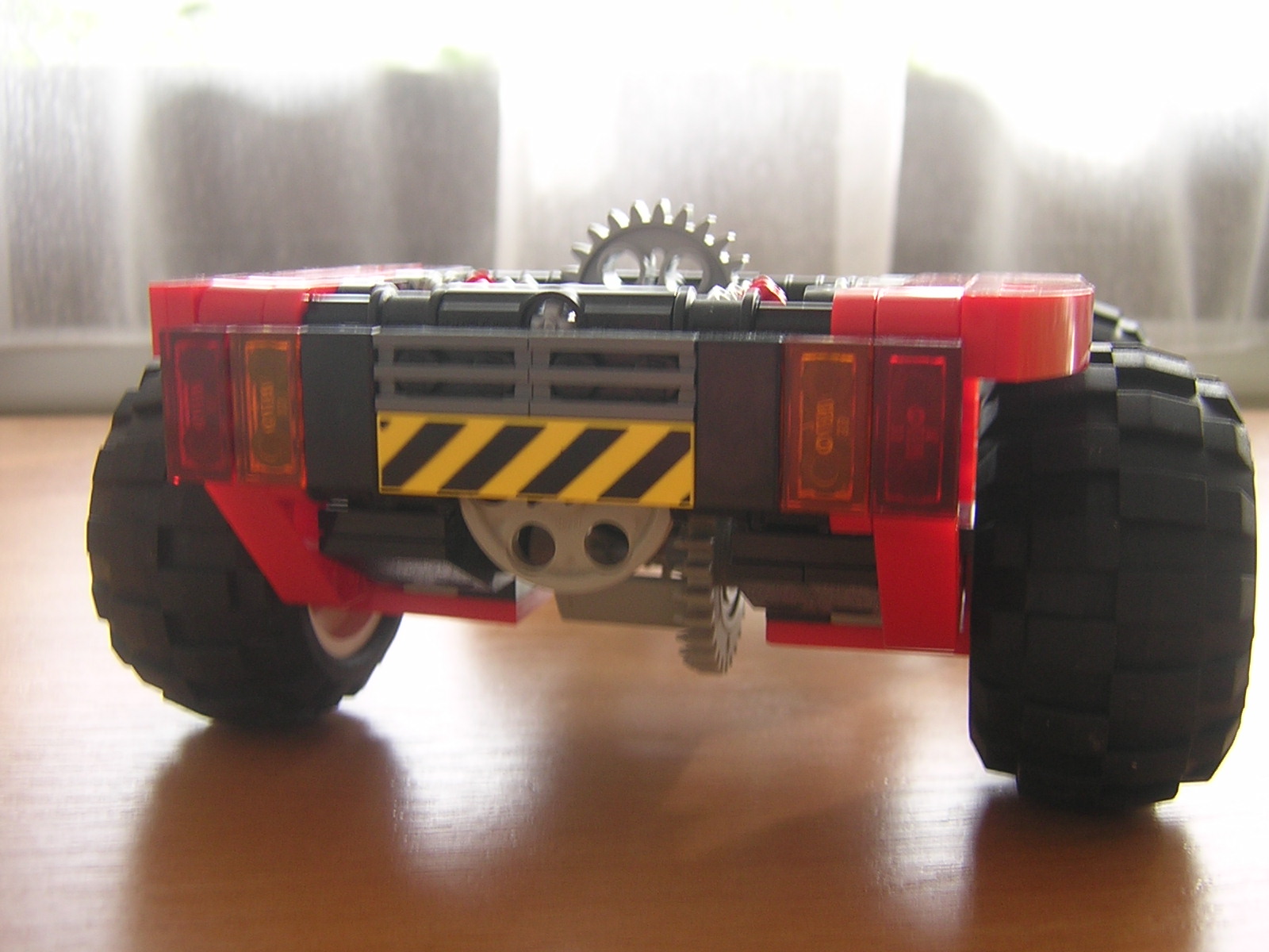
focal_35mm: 36
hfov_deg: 51.4
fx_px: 1320
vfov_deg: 39.7
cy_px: 476
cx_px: 634
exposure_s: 1/10.9
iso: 100
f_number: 2.6
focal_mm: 4.7
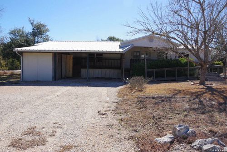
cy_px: 76
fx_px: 170
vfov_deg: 48.0
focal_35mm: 27
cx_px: 114
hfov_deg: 67.4
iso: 200
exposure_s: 1/400
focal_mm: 18
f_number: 7.1
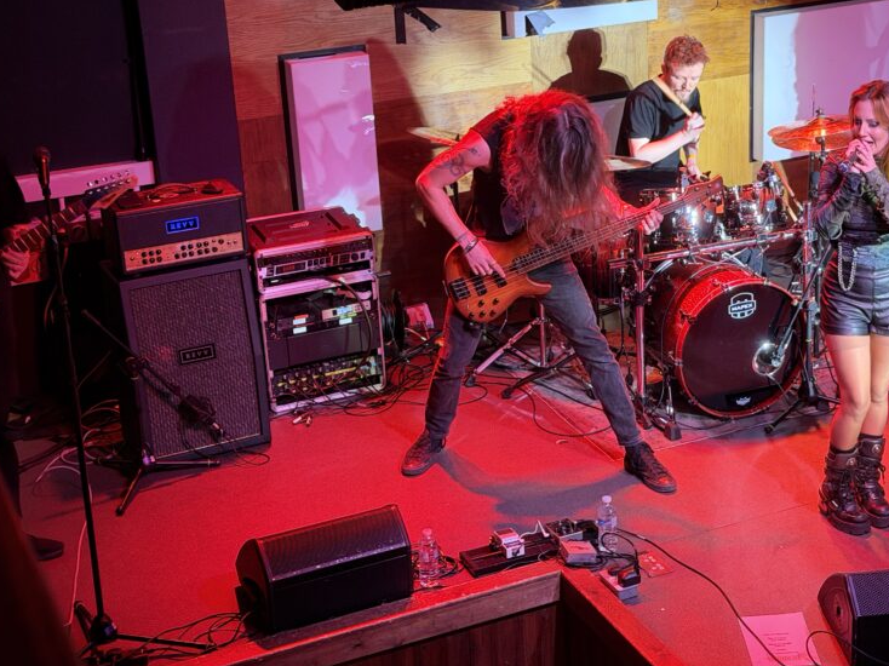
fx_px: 1720
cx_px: 604
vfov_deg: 21.9
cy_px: 269
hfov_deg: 28.8
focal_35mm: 67
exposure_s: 1/50
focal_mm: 6.76
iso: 250
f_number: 1.78
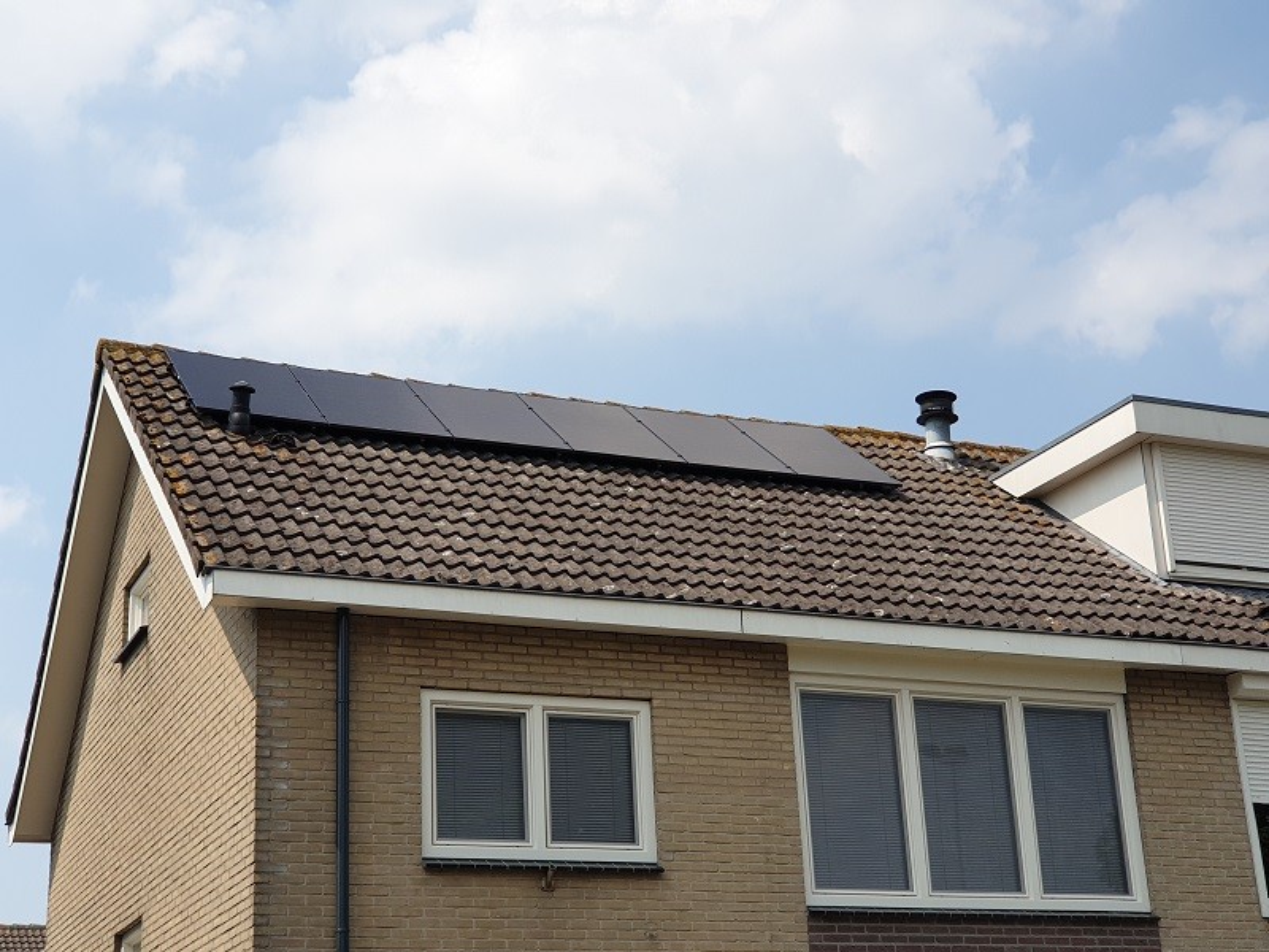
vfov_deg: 28.0
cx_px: 634
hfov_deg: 36.8
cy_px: 476
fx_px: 1906
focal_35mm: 52
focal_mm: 6
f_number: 2.4
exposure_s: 1/853
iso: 100
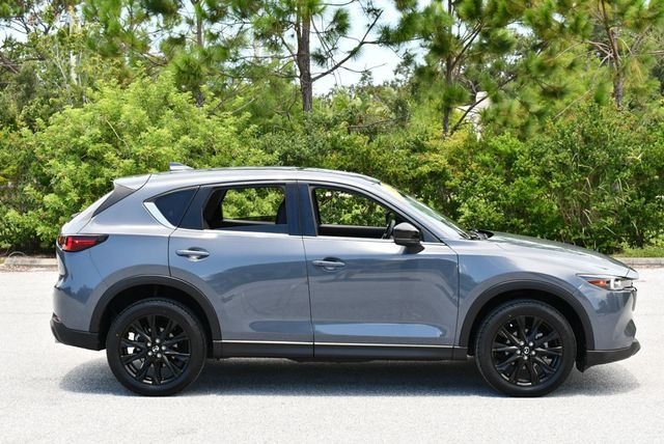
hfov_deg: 31.4
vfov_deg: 21.3
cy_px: 222
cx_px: 332
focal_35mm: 64
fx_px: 1181
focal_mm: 32
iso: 200
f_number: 6.3
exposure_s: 1/250
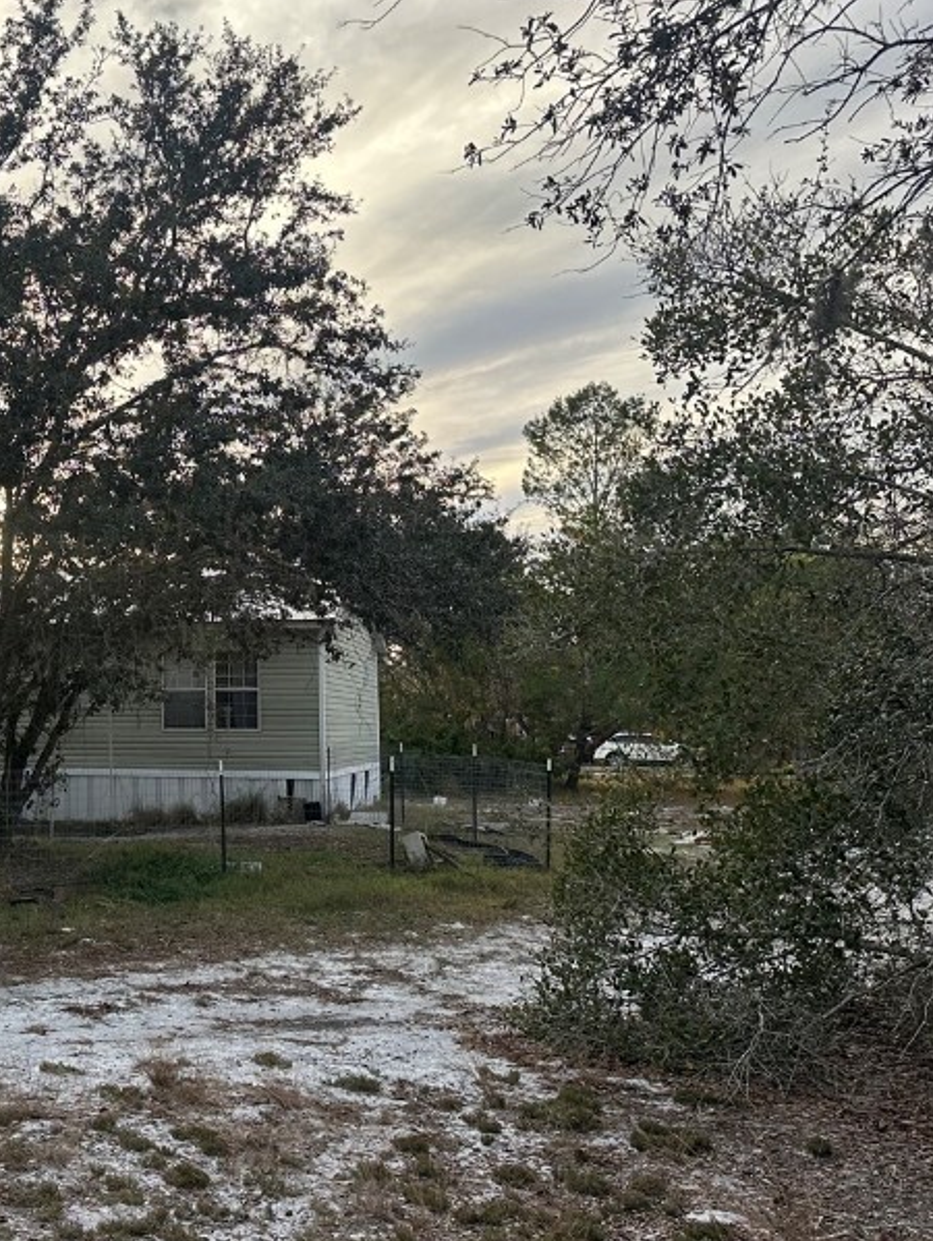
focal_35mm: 41
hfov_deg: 32.9
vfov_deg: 45.7
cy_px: 580
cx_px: 54
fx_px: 1472
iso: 80
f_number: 1.78
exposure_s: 1/952
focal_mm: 6.86
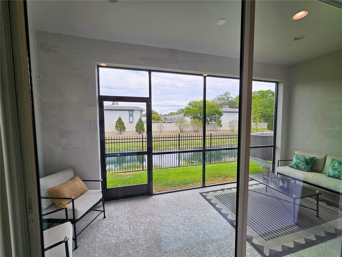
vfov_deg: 89.9
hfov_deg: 106.2
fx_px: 128
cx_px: 171
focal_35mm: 13
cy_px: 128
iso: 50
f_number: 2.2
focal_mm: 2.2
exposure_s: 1/359
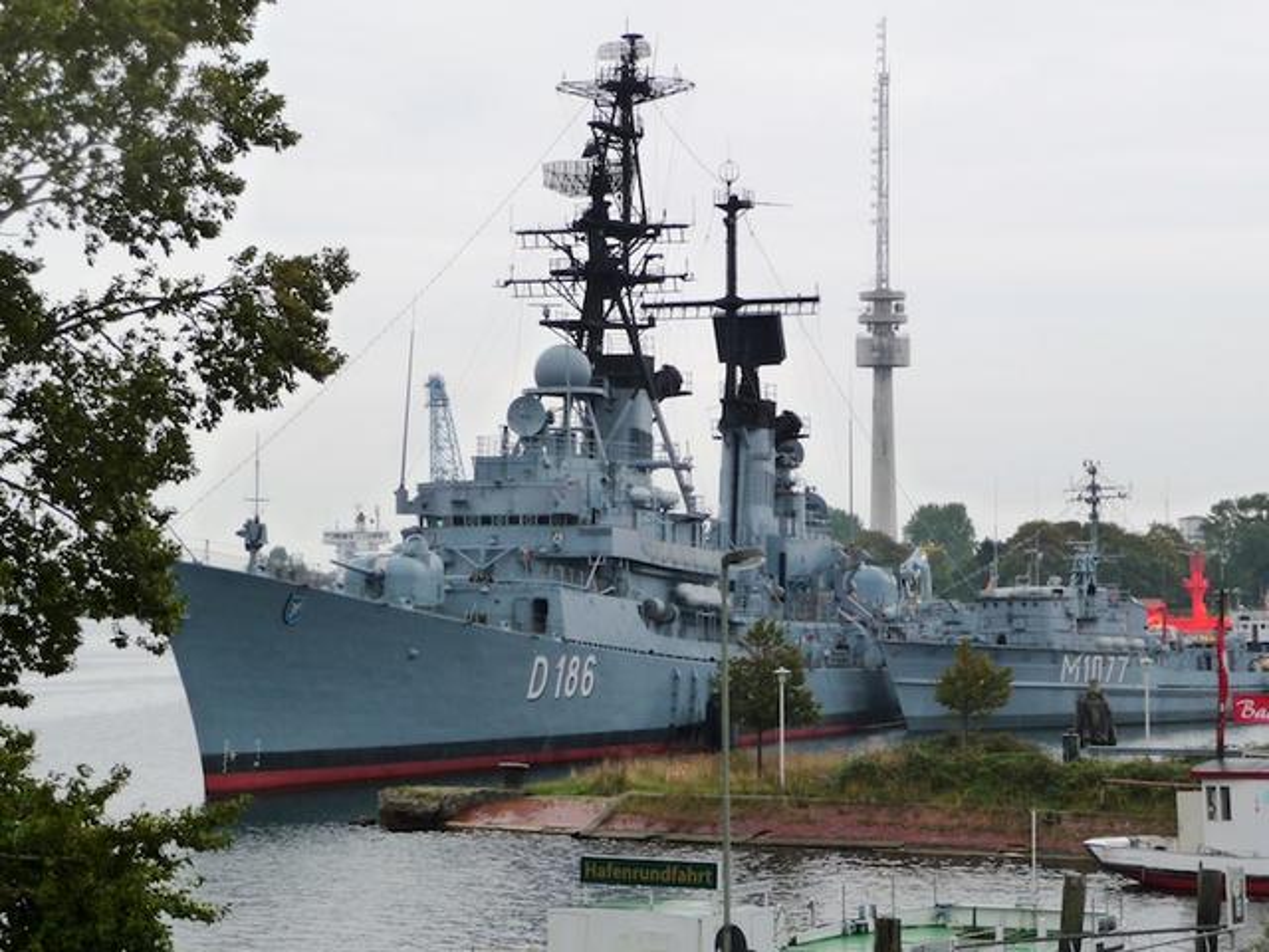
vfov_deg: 14.4
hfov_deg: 19.1
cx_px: 634
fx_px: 3776
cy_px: 476
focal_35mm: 103
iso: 160
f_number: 4.7
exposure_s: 1/160
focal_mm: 17.5
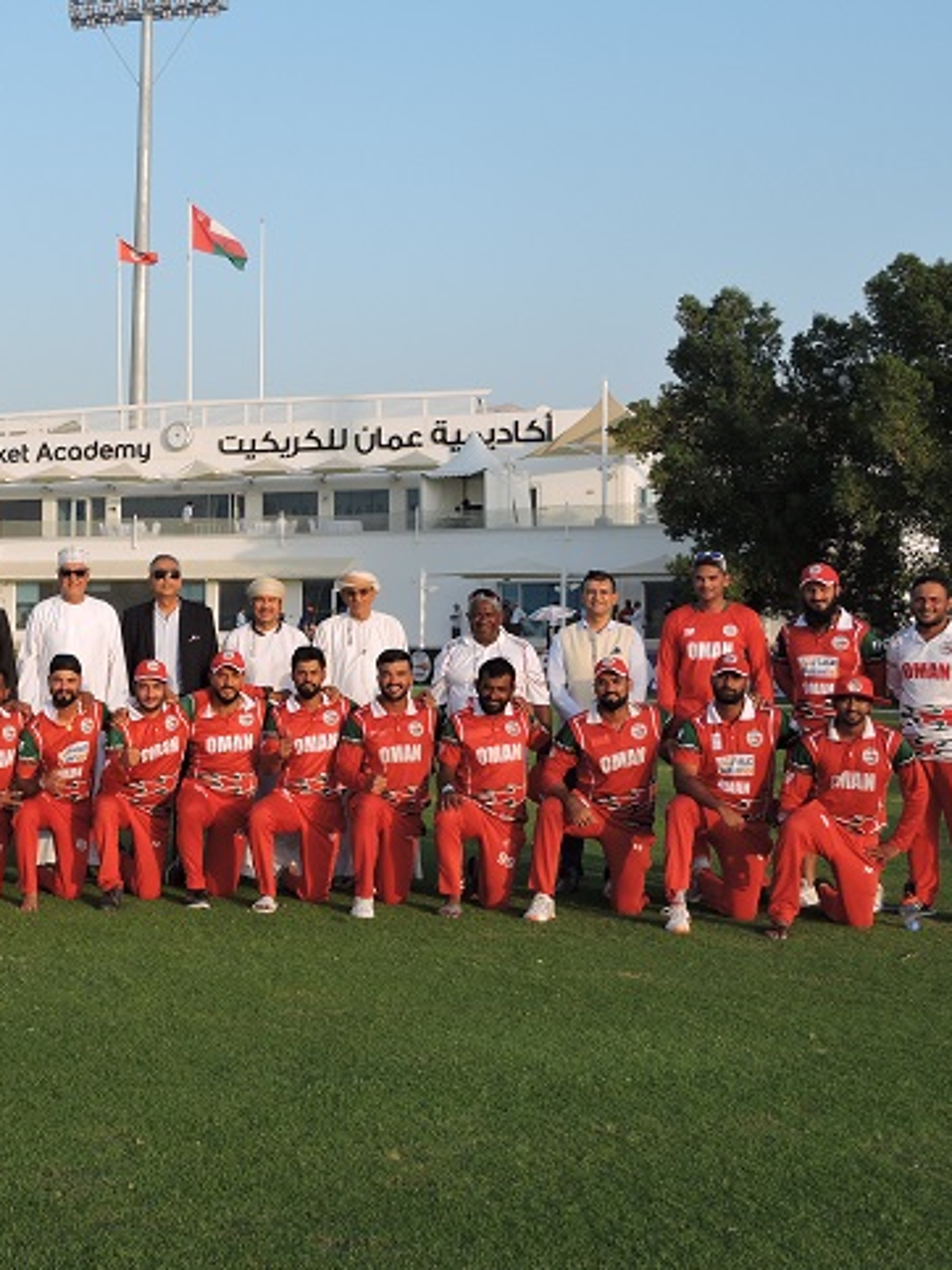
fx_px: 2128
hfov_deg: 24.3
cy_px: 606
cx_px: 45
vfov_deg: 33.2
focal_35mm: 58
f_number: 3.8
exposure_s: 1/400
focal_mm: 7.2
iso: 100
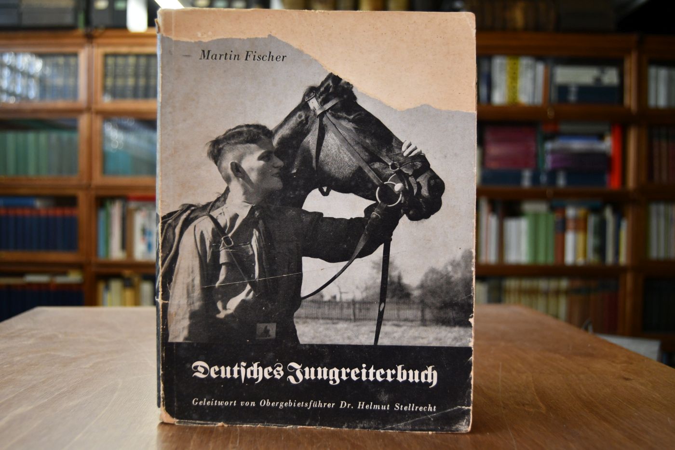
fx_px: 619
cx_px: 338
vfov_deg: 40.0
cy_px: 225
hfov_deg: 57.2
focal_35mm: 33
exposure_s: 1/125
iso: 1100
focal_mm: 22
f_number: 3.5
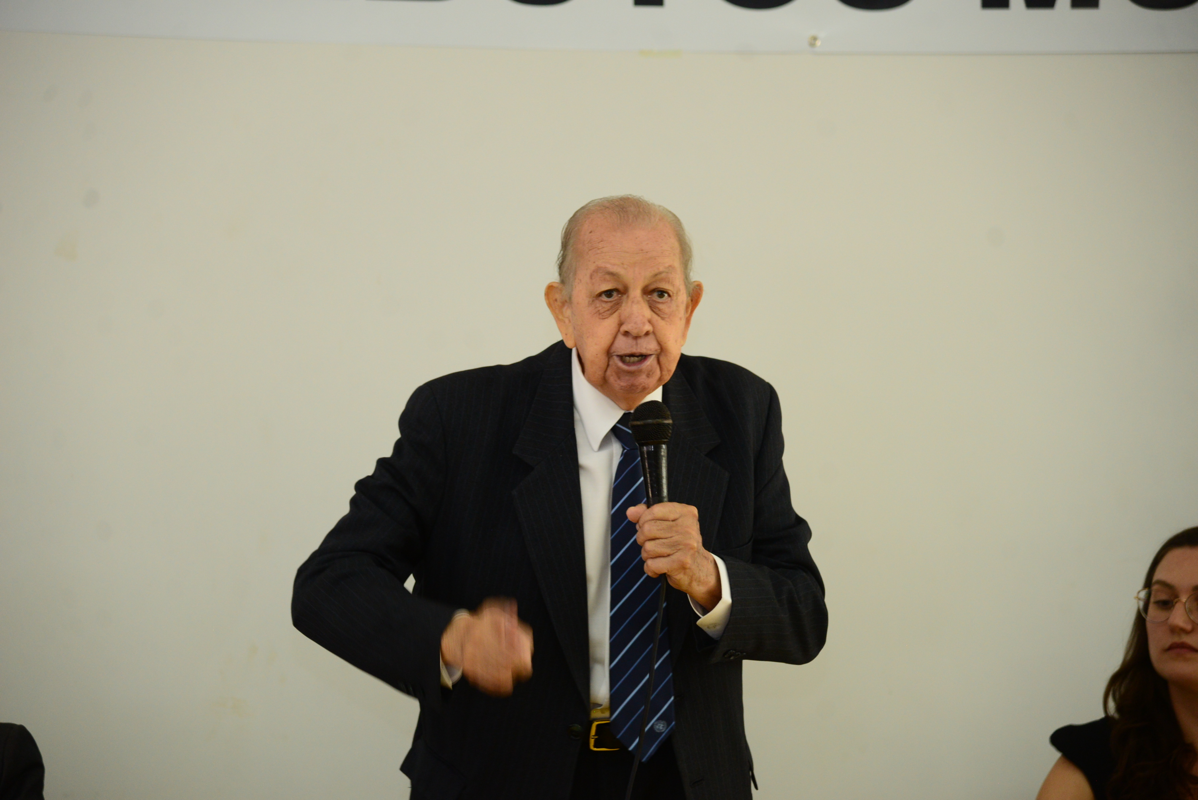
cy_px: 400
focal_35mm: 120
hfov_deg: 17.1
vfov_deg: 11.4
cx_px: 599
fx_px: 3995
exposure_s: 1/125
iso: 1600
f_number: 4
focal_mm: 120
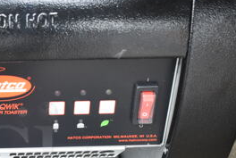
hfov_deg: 21.7
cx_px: -5
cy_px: 148
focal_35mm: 90
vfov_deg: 15.0
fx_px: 591
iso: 900
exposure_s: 1/40
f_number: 4
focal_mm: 26
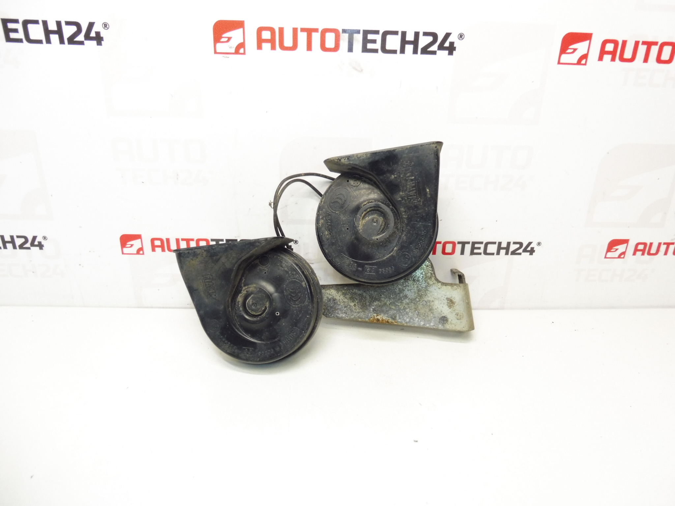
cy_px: 253
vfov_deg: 56.8
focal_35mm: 24
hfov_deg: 71.6
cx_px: 338
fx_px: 468
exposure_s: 1/60
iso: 200
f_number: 3.5
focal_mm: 4.3
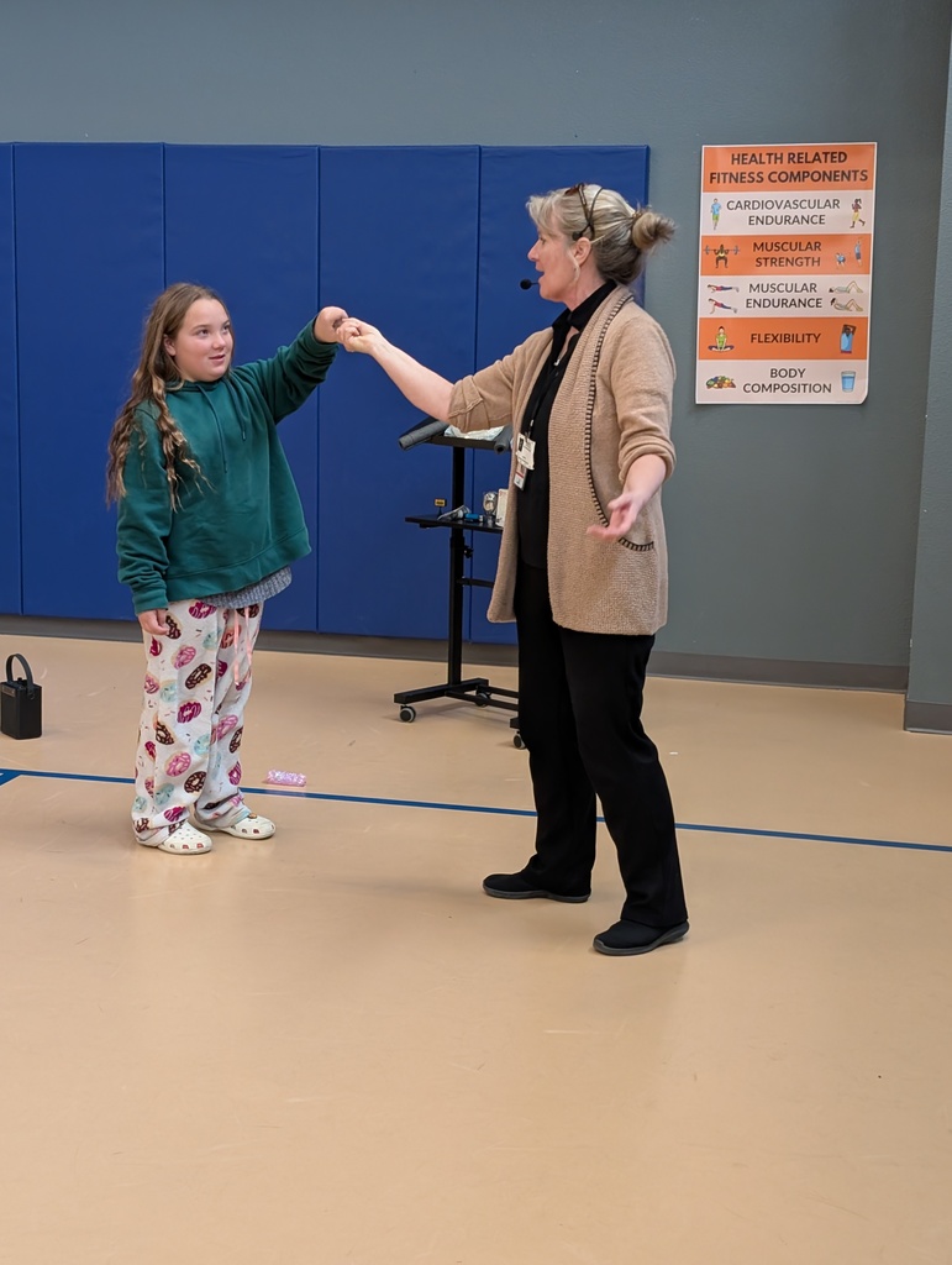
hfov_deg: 29.7
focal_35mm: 49
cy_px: 632
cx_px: 476
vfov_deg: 38.9
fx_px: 1792
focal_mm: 6.9
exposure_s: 1/180
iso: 326
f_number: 1.68
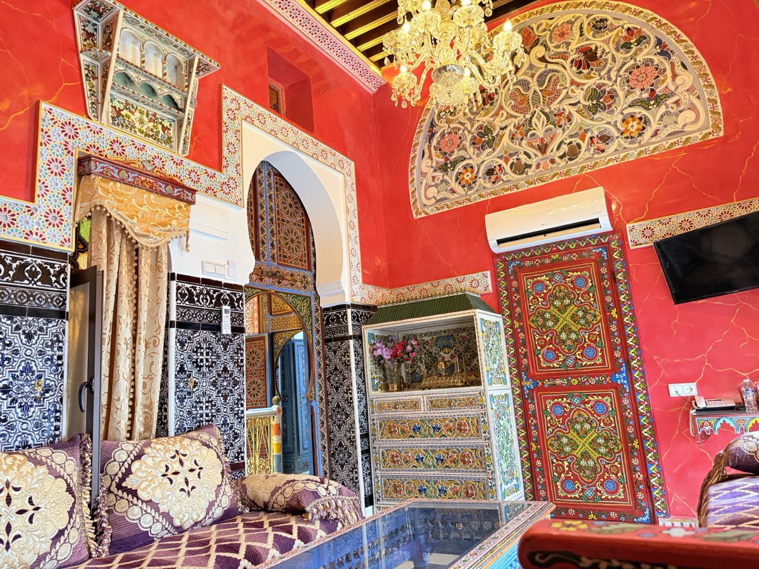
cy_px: 284
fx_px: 526
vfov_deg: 56.8
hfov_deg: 71.6
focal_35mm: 24
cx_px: 380
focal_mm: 6.76
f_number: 1.78
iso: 320
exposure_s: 1/100
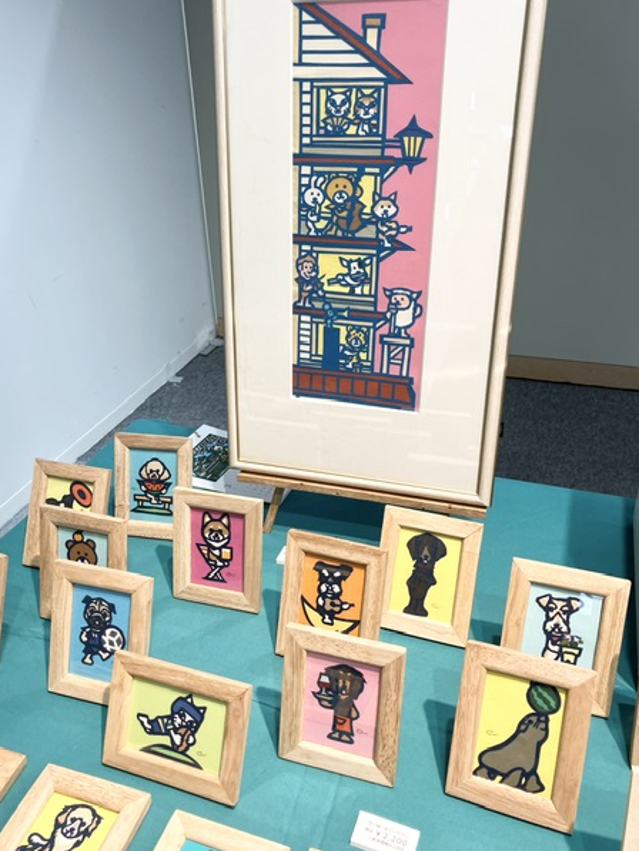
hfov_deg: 46.8
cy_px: 399
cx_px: 302
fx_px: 738
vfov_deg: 59.9
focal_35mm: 30
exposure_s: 1/120
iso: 40
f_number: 1.8
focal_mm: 3.99
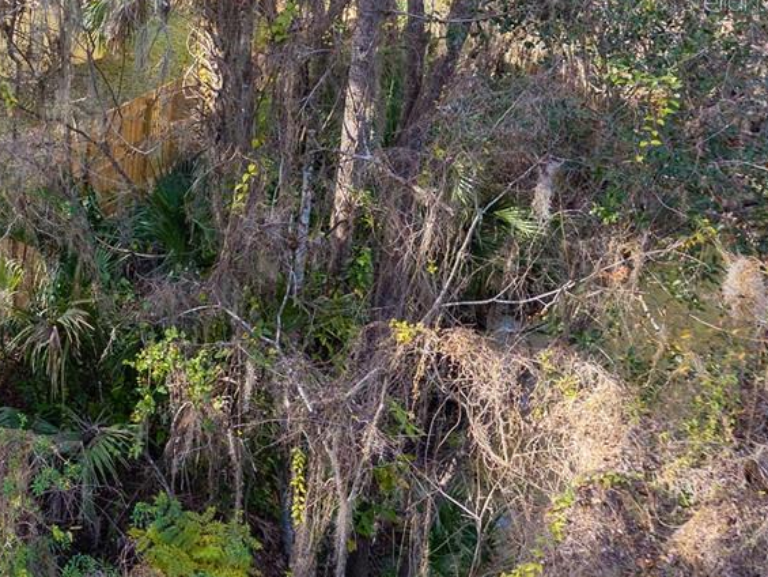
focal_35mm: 68
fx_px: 1509
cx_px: -279
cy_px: 0
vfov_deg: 20.9
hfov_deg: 24.3
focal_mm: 8.67
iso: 320
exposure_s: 1/640
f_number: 1.8
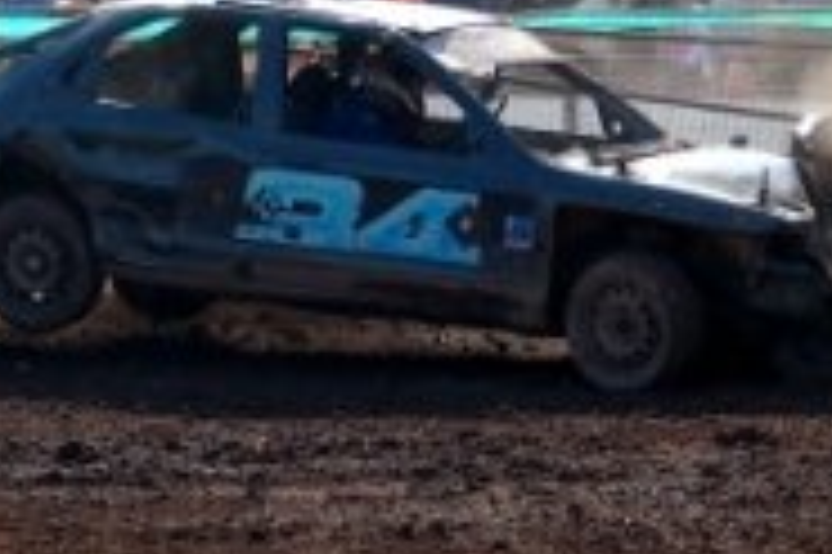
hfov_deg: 7.2
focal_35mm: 286
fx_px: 6598
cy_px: -50
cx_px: 9
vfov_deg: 4.8
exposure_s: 1/800
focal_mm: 55
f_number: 5.3
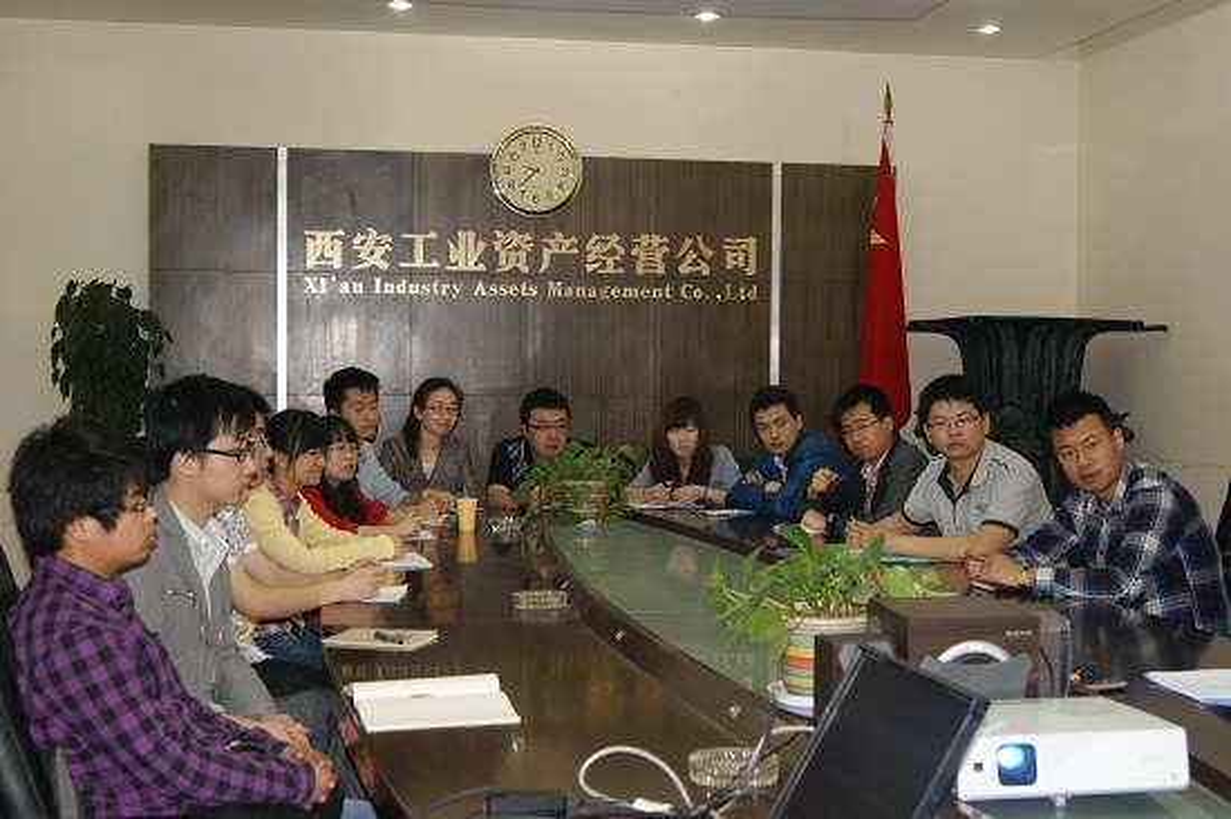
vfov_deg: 29.8
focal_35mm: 45
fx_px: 1538
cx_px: 616
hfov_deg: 43.6
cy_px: 410
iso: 400
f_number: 5.6
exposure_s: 1/60
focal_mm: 30
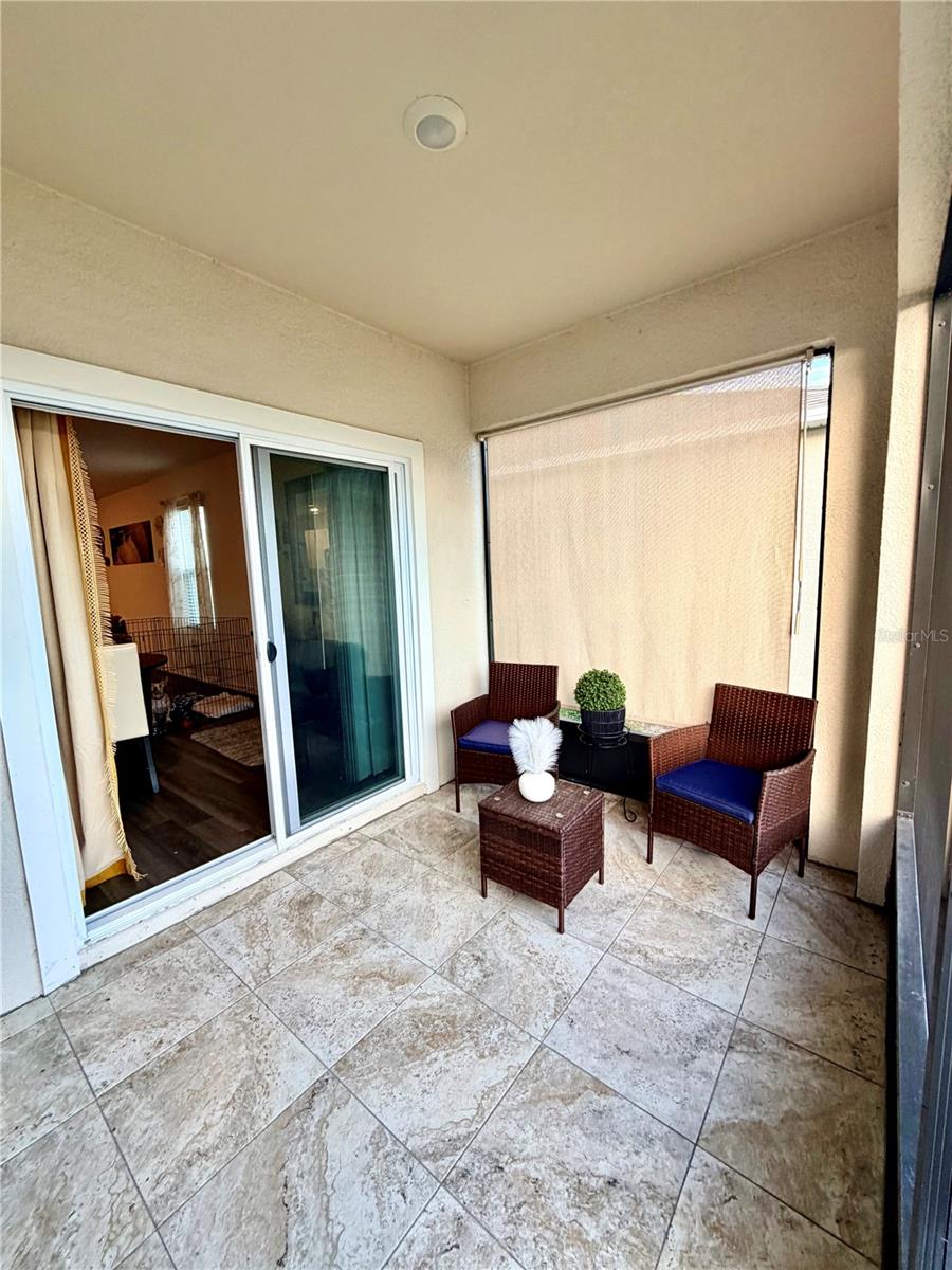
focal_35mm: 14
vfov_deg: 102.1
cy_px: 635
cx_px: 476
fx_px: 513
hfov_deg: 85.7
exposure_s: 1/120
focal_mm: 2.22
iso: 125
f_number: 2.2
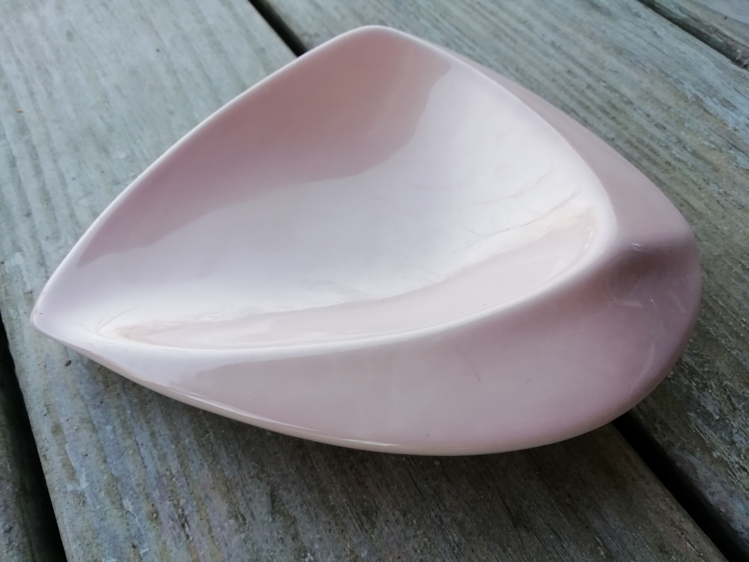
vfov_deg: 53.1
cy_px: 281
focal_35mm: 26
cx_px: 374
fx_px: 563
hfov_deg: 67.3
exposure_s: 1/100
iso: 64
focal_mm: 3.21
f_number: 2.2
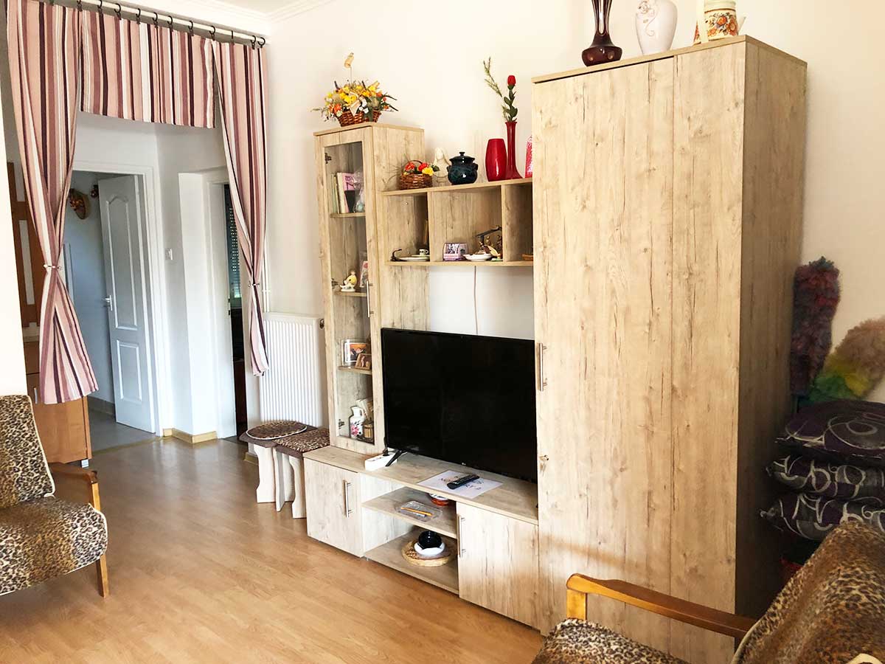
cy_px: 332
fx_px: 716
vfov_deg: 49.7
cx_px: 442
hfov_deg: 63.4
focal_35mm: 28
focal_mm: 3.99
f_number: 1.8
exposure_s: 1/15
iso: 50
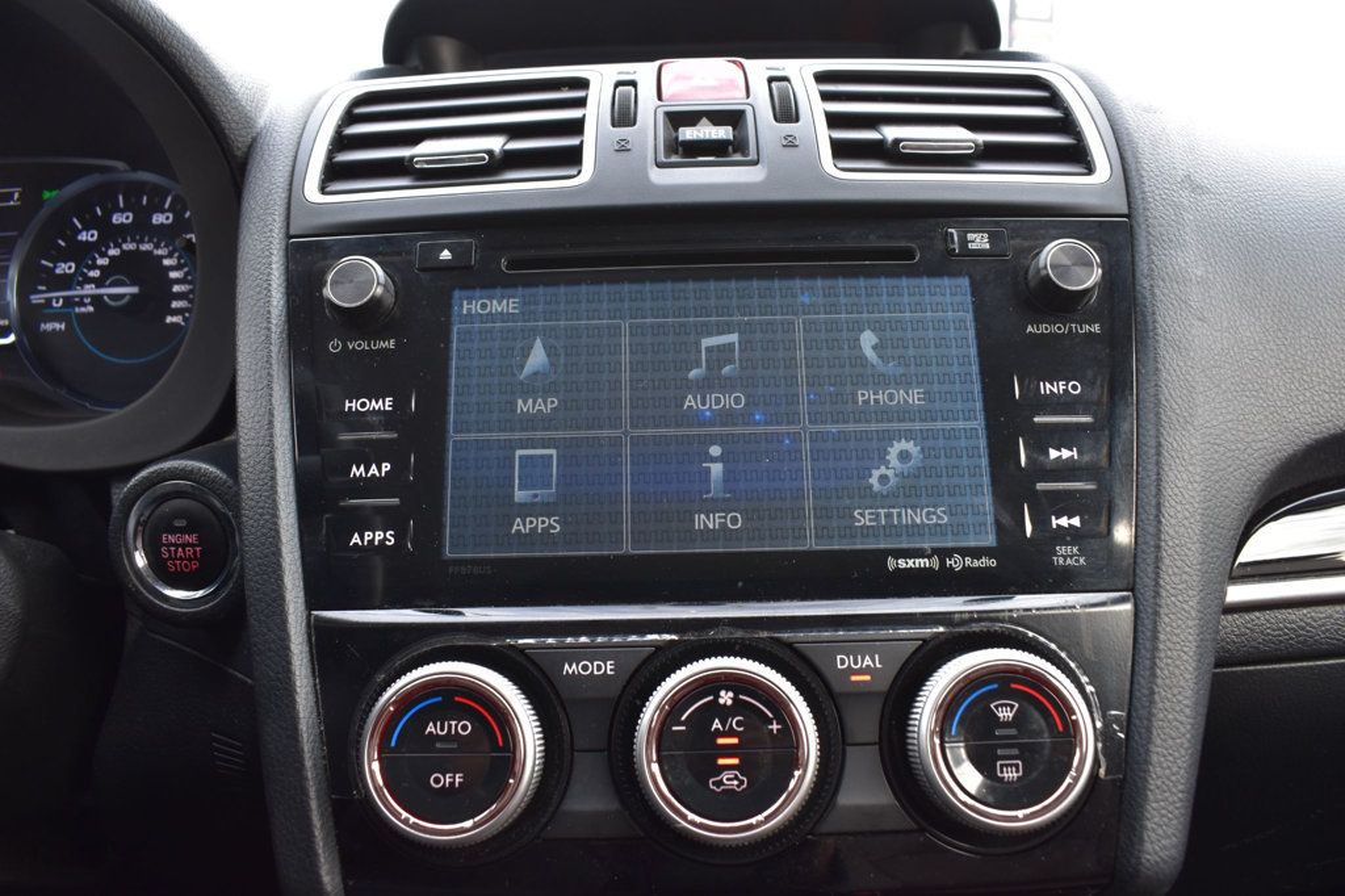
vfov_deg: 47.9
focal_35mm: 27
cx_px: 672
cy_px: 448
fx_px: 1008
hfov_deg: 67.4
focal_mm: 18
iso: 400
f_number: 7.1
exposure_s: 1/40
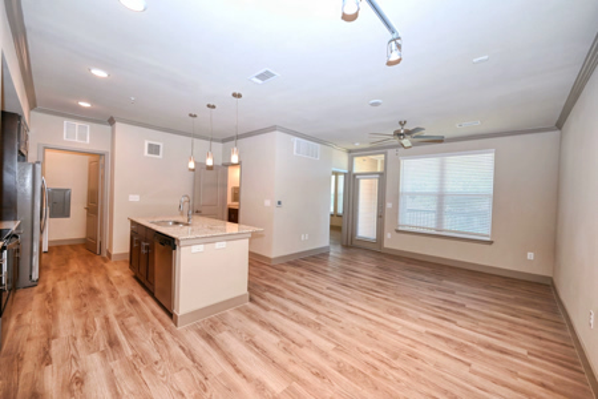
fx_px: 233
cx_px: 299
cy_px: 200
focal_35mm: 14
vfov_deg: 81.2
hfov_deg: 104.3
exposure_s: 1/60
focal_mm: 14
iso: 360
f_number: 4
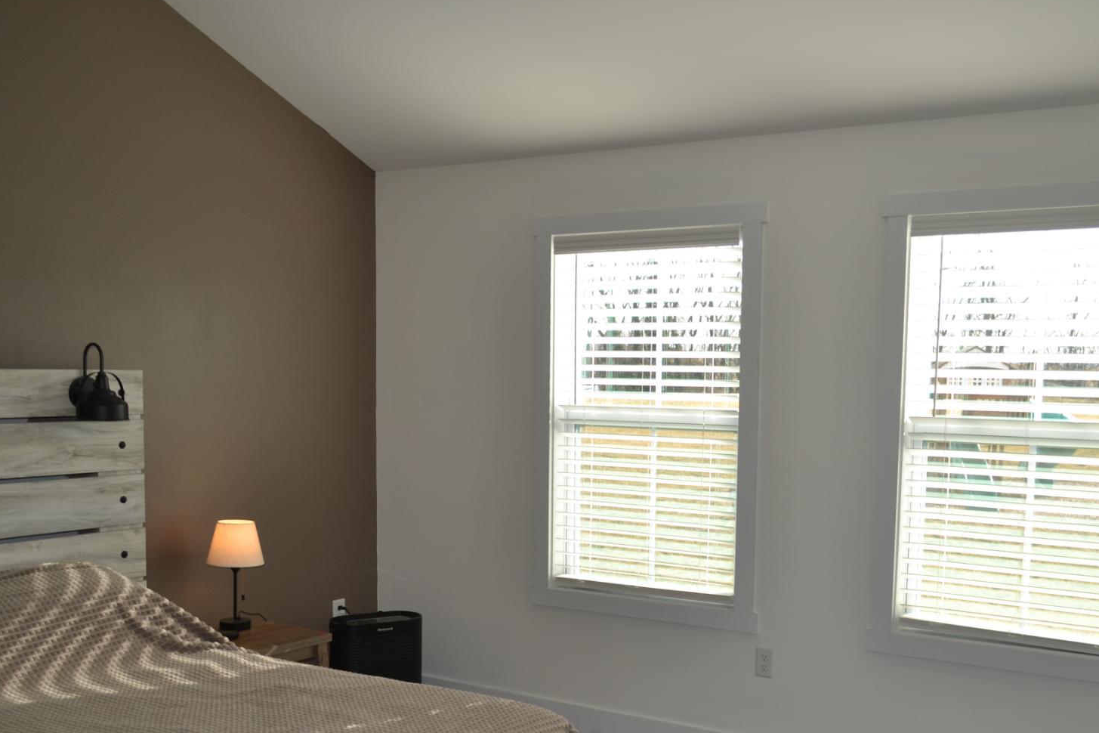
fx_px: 1160
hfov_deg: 50.5
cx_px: 625
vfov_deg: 34.6
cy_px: 505
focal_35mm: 38
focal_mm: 18
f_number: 4
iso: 110
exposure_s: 1/125
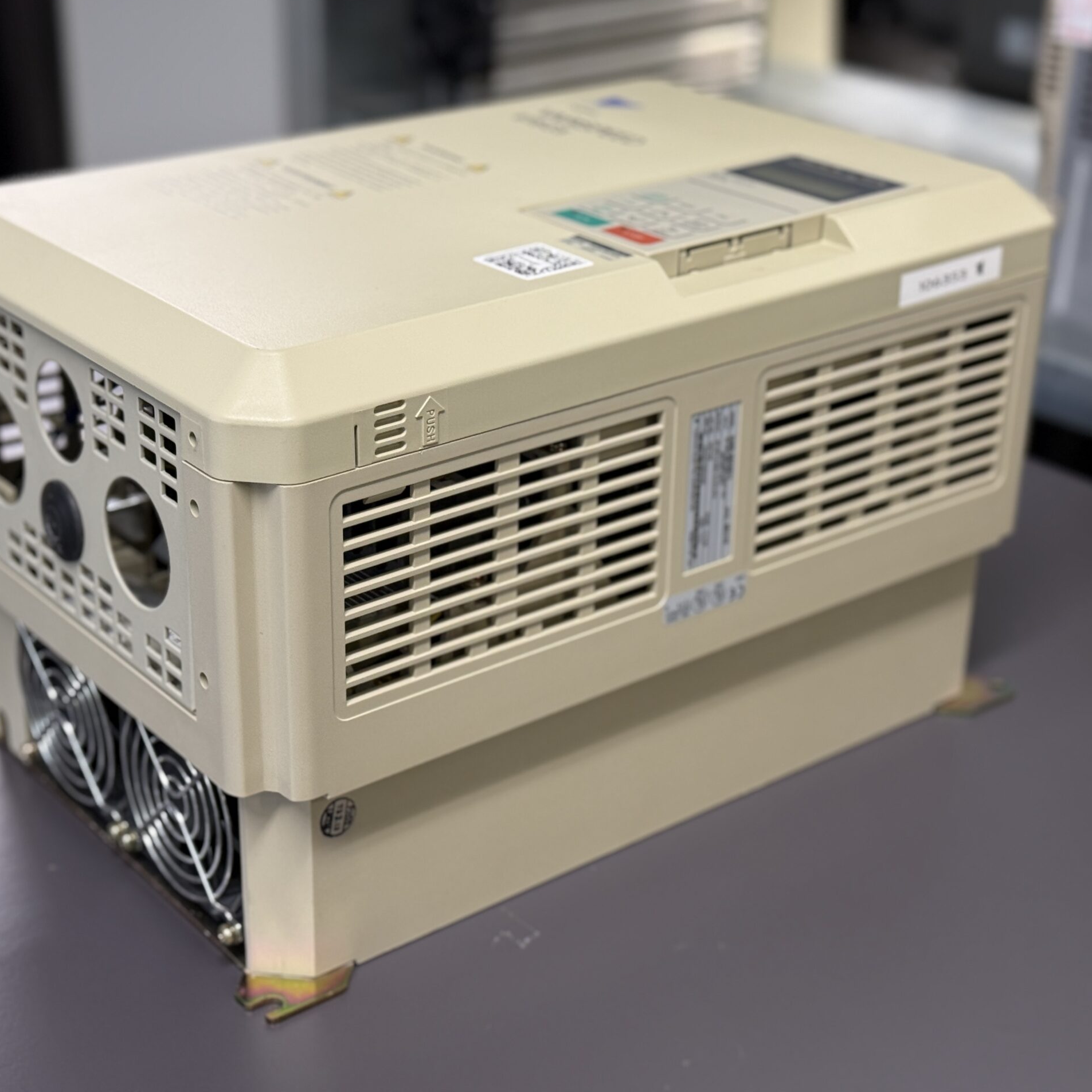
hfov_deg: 30.0
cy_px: 542
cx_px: 483
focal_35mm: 57
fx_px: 2034
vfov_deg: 30.0
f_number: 1.78
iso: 125
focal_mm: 6.76
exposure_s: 1/50
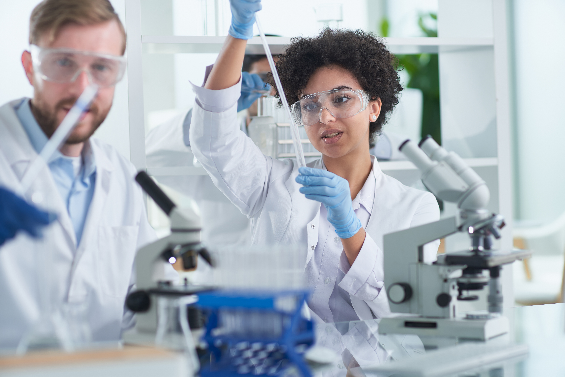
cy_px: 188
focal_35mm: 85
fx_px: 1334
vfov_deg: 16.1
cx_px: 282
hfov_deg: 23.9
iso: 100
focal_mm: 85
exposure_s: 1/400
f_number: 2.5
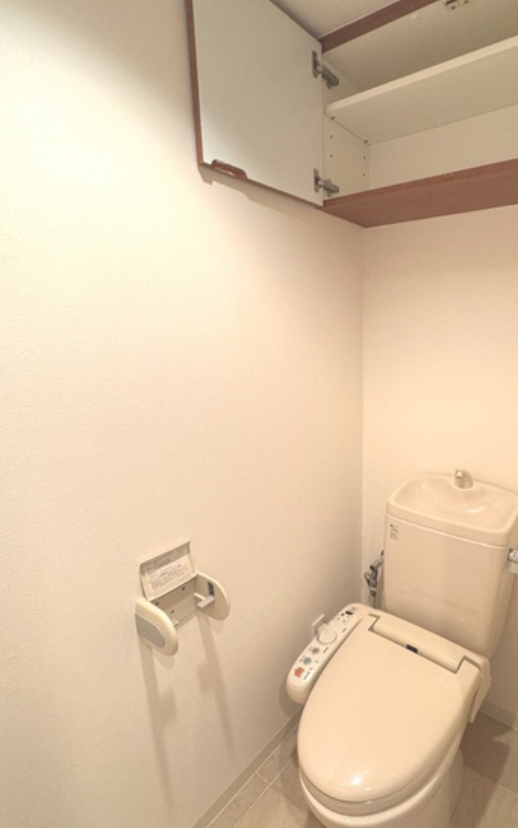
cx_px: 349
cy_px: 431
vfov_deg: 87.9
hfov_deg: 60.6
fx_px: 429
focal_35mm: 19
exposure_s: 1/60
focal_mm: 2.22
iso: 160
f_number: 2.2
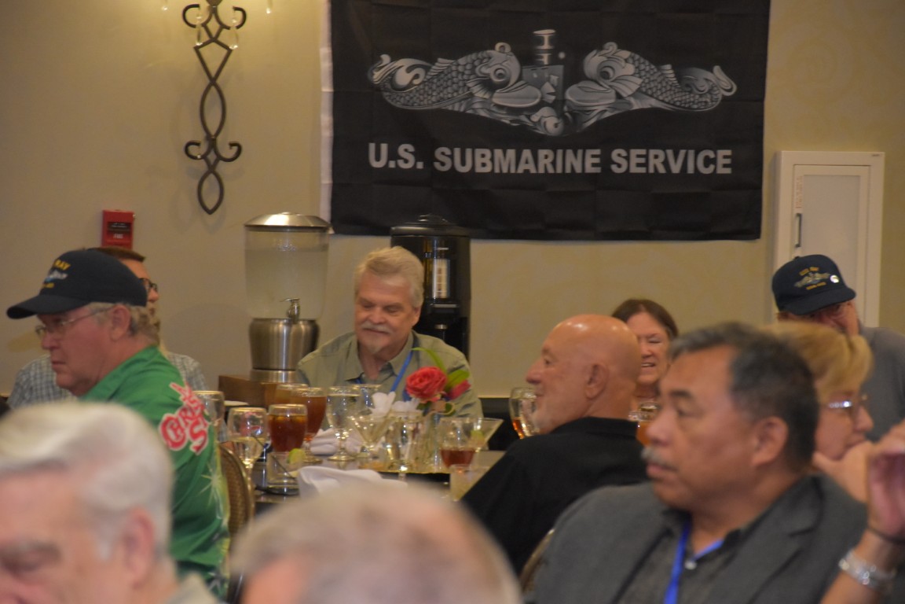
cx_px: 452
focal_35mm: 158
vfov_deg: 8.7
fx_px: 3959
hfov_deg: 13.0
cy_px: 302
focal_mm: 105
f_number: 5.6
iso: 3600
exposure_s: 1/60
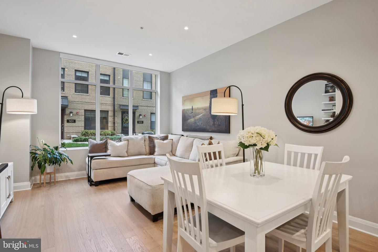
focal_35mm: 18
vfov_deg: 67.4
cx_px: 189
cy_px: 126
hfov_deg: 90.0
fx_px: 189
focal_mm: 18
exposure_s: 1/20
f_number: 8
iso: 400
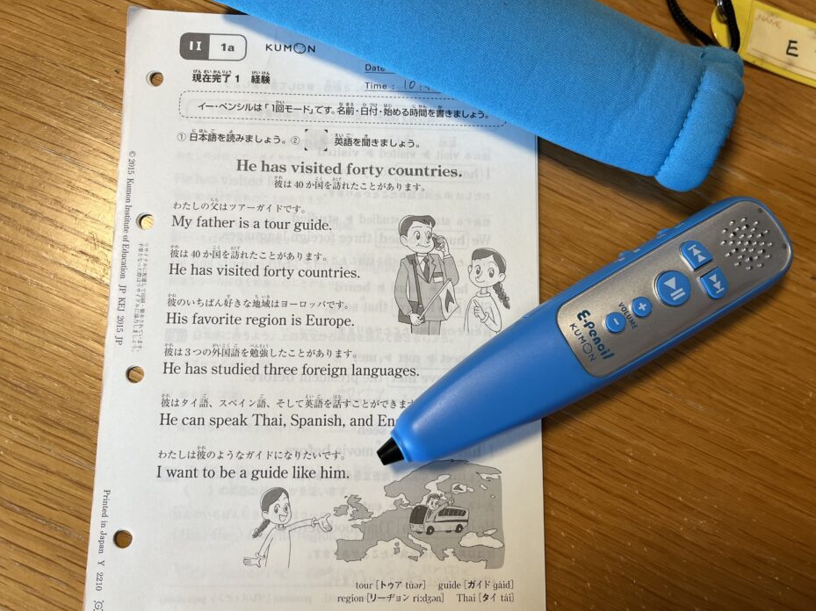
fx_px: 660
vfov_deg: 49.7
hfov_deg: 63.5
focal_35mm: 28
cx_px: 403
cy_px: 303
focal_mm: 5.1
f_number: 1.6
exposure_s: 1/121
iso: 80
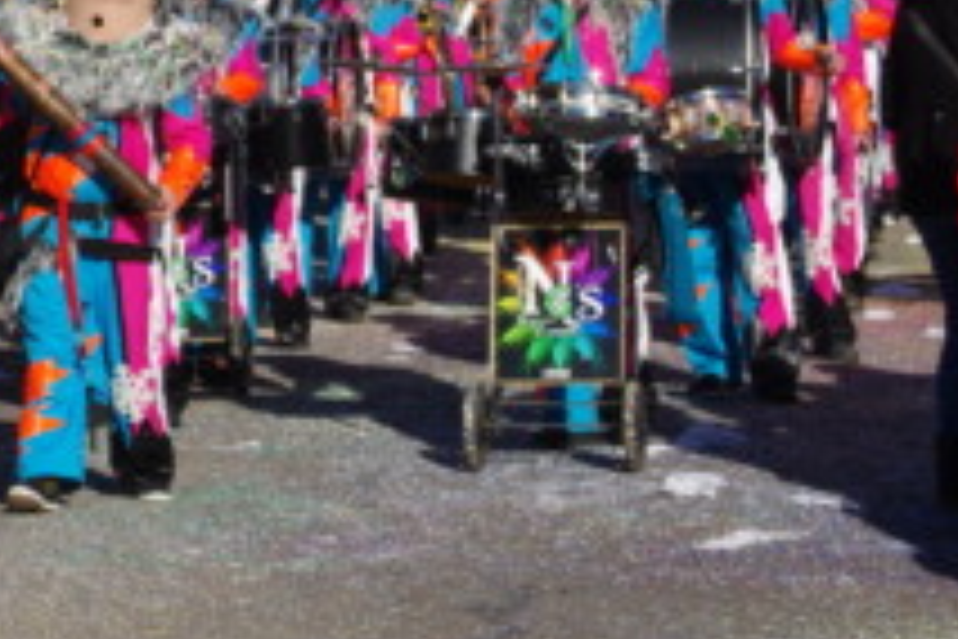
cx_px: -103
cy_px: 2
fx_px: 5140
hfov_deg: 10.5
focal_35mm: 193
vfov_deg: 7.1
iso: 100
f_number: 13
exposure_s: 1/200
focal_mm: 55
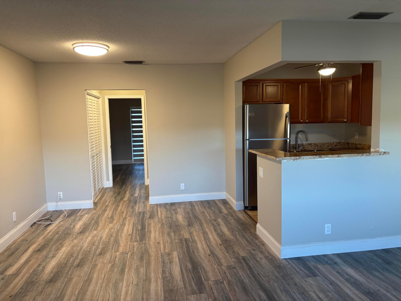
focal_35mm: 26
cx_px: 200
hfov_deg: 67.3
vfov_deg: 53.1
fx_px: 301
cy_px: 150
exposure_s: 1/60
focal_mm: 5.96
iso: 125
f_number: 1.6
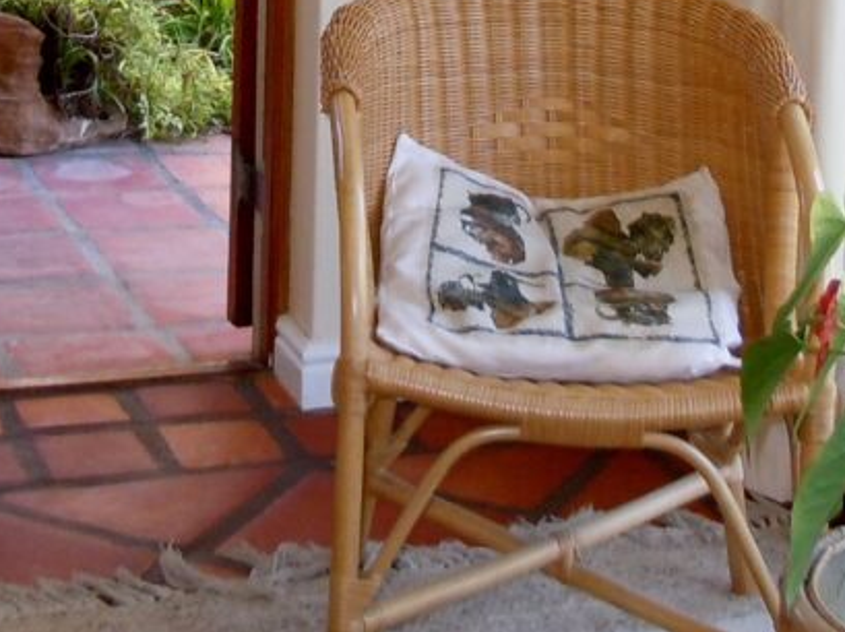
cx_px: 198
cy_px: -192
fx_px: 2293
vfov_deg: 15.0
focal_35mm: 94
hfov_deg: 20.7
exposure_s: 1/80
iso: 250
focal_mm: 5.4
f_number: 3.5
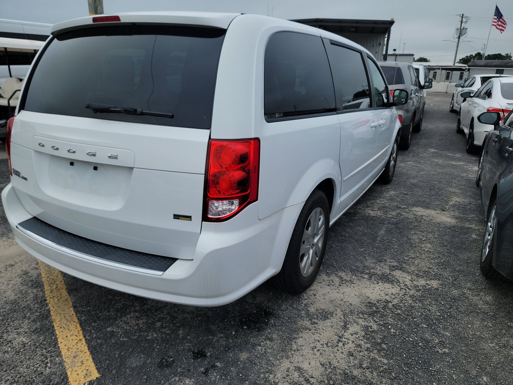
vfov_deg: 56.8
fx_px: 356
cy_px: 192
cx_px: 256
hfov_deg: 71.6
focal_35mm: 24
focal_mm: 6.7
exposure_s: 1/381
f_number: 1.8
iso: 50
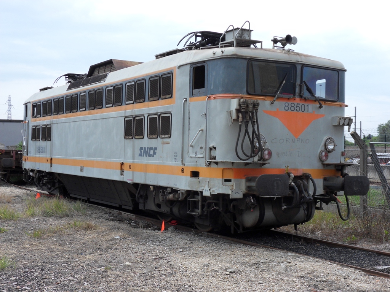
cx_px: 195
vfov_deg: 28.0
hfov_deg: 36.8
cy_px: 146
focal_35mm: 52
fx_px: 586
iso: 80
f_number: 4.5
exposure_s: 1/500
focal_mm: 9.1
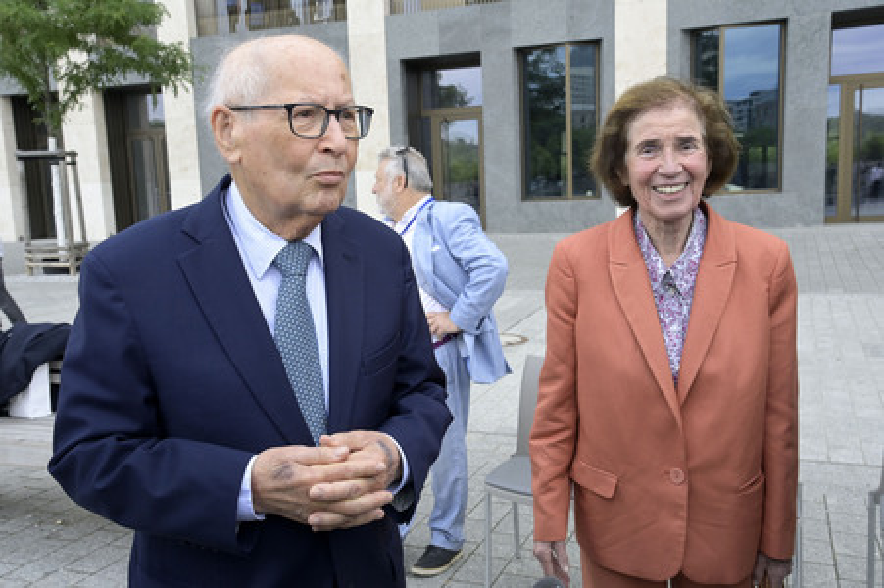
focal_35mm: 35
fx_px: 859
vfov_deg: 37.8
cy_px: 294
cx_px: 442
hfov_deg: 54.5
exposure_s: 1/500
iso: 2500
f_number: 10
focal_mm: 35
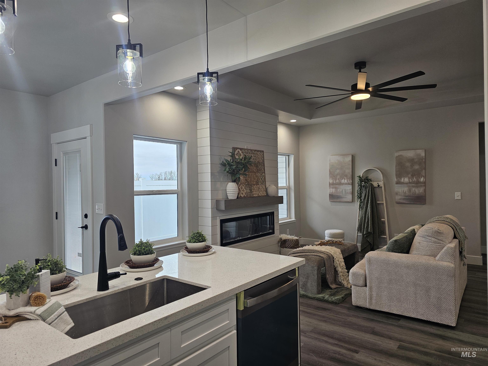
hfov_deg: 73.9
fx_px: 324
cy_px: 183
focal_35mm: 23
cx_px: 244
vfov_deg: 58.9
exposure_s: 1/120
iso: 80
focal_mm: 6.3
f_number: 1.7
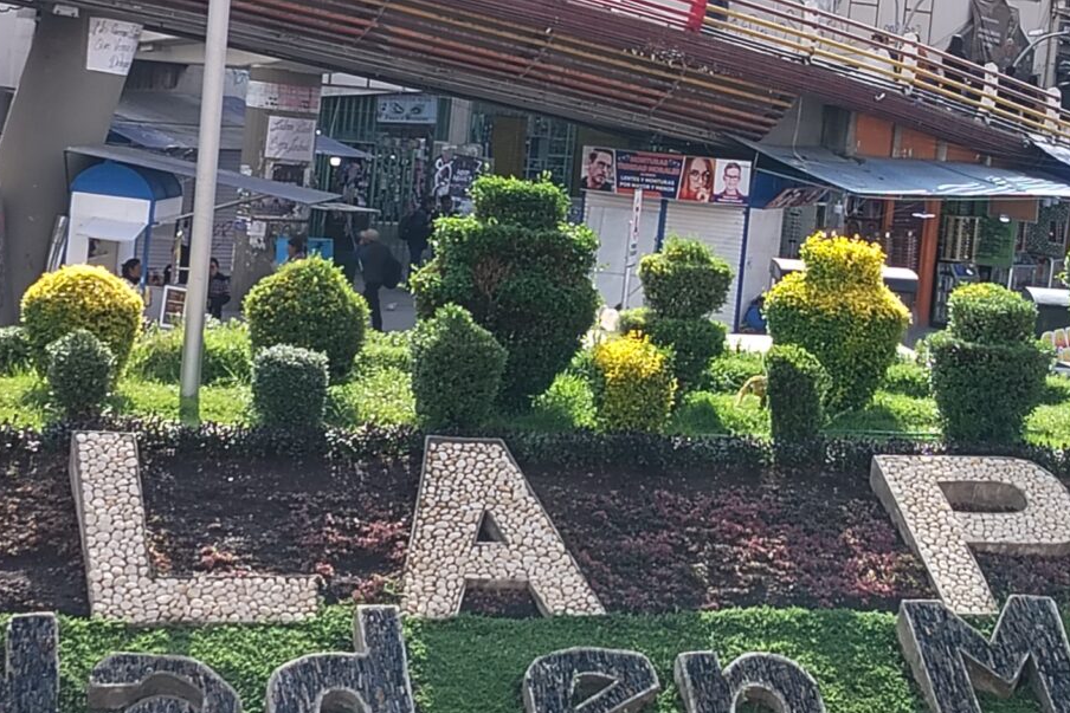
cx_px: 762
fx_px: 3240
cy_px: 245
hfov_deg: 18.7
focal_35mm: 109
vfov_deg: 12.6
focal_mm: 5.25
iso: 100
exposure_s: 1/354
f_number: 1.75
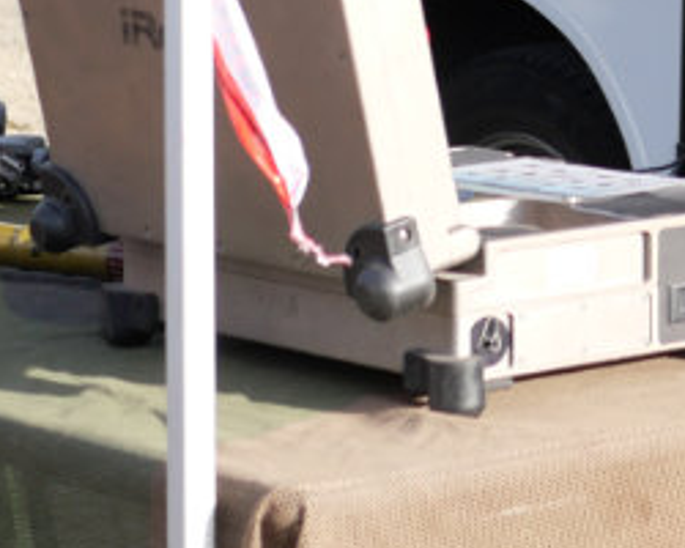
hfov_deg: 9.6
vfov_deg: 7.8
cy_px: -277
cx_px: 1011
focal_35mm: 195
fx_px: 3953
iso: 200
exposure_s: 1/1000
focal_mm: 25
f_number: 2.8
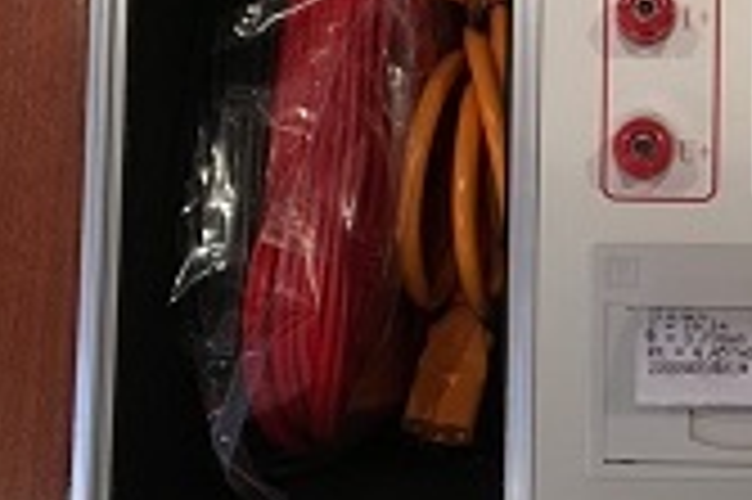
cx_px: 657
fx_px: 1523
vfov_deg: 18.4
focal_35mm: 73
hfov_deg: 26.9
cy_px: 88
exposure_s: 1/33
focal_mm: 4.15
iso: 200
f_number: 2.2
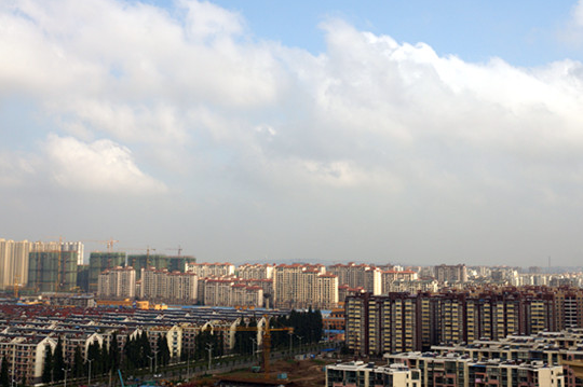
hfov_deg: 38.2
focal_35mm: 52
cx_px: 307
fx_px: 841
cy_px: 123
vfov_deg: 25.8
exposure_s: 1/200
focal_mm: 24
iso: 100
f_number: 7.1
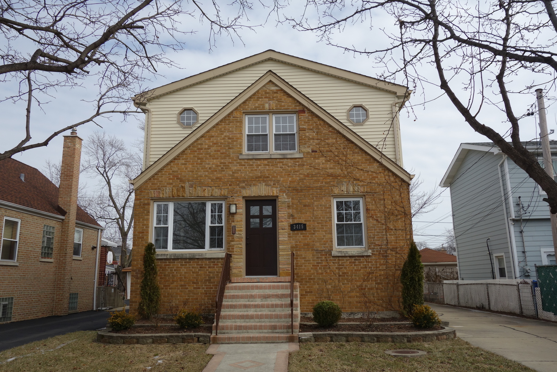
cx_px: 278
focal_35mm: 28
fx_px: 433
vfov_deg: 46.4
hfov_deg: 65.5
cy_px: 186
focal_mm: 10.4
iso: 125
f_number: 5.6
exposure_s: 1/500
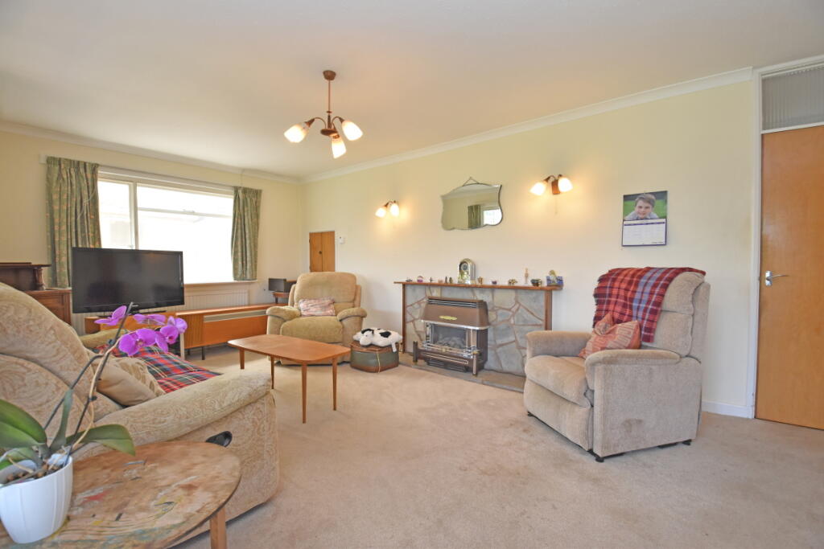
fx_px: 343
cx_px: 412
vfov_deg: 77.3
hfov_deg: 100.4
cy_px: 274
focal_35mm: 15
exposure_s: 1/160
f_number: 4.5
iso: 800
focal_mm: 10
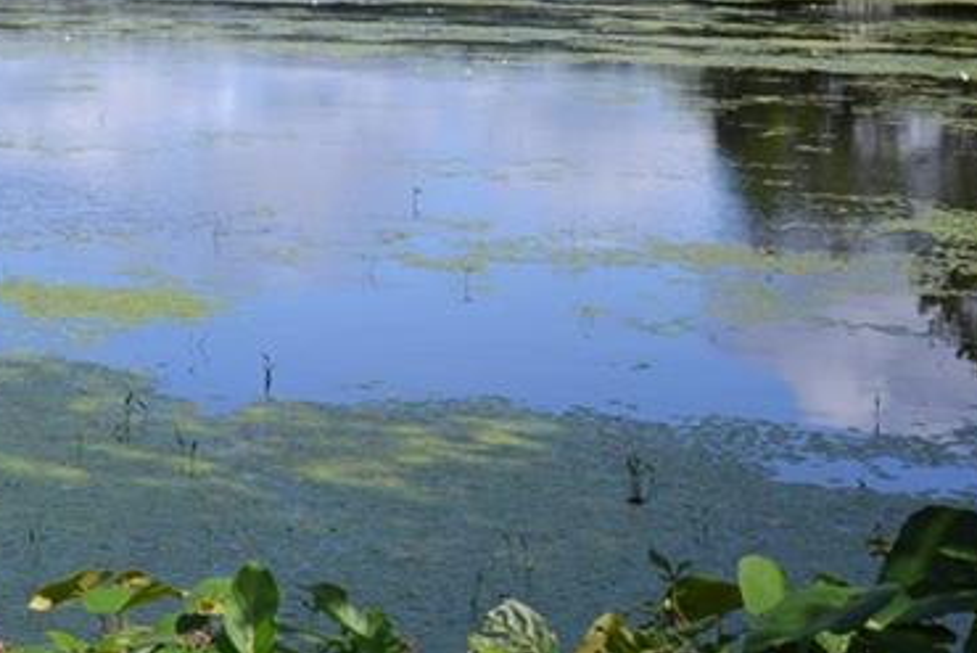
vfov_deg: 15.8
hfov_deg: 22.9
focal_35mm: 83
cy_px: -135
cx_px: -124
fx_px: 2253
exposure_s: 1/200
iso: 100
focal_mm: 20
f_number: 7.1
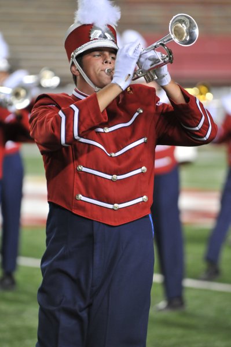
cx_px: 116
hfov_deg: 4.6
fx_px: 2892
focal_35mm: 300
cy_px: 174
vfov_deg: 6.9
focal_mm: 200
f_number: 2.8
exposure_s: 1/200
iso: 800
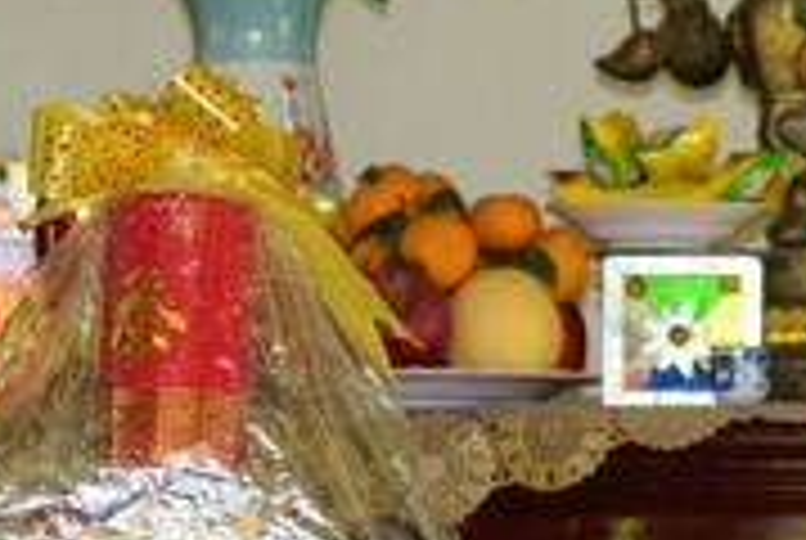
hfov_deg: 4.7
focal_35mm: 435
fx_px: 9755
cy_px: 774
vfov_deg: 3.2
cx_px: 896
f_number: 4
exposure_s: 1/80
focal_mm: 120
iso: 500
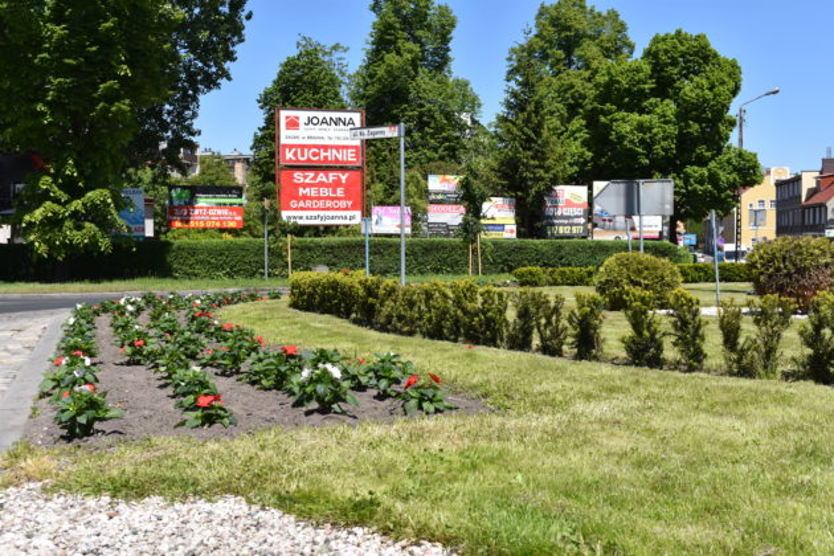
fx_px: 1008
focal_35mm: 44
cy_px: 278
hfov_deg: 45.0
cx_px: 417
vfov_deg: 30.8
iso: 200
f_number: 8
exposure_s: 1/500
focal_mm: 29
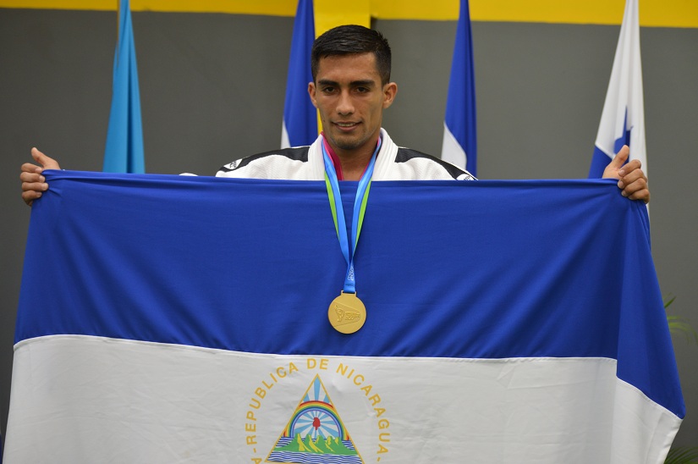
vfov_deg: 14.0
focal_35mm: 98
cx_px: 349
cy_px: 232
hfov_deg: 20.9
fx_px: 1888
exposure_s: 1/80
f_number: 4.2
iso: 400
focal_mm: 65
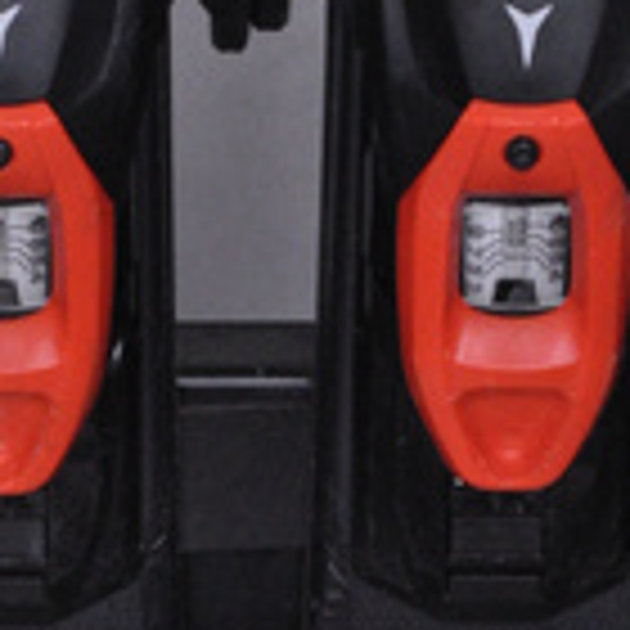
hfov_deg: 4.7
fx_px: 7742
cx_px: 241
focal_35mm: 376
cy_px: 878
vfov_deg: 4.6
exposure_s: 1/125
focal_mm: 92
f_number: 9.5
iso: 3200
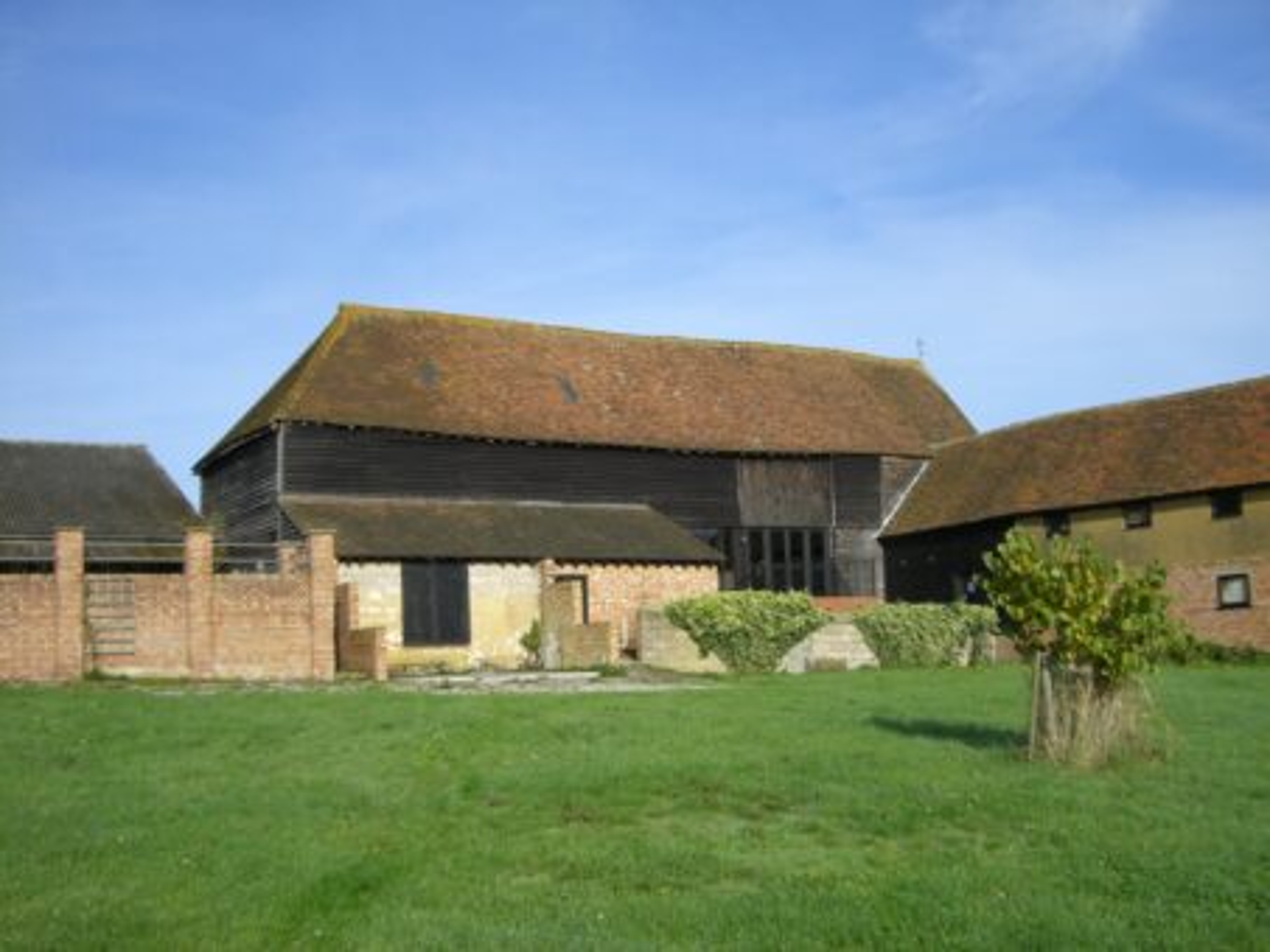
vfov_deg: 37.7
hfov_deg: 49.0
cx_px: 635
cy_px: 476
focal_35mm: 38
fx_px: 1395
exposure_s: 1/640
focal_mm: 6.2
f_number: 4.3
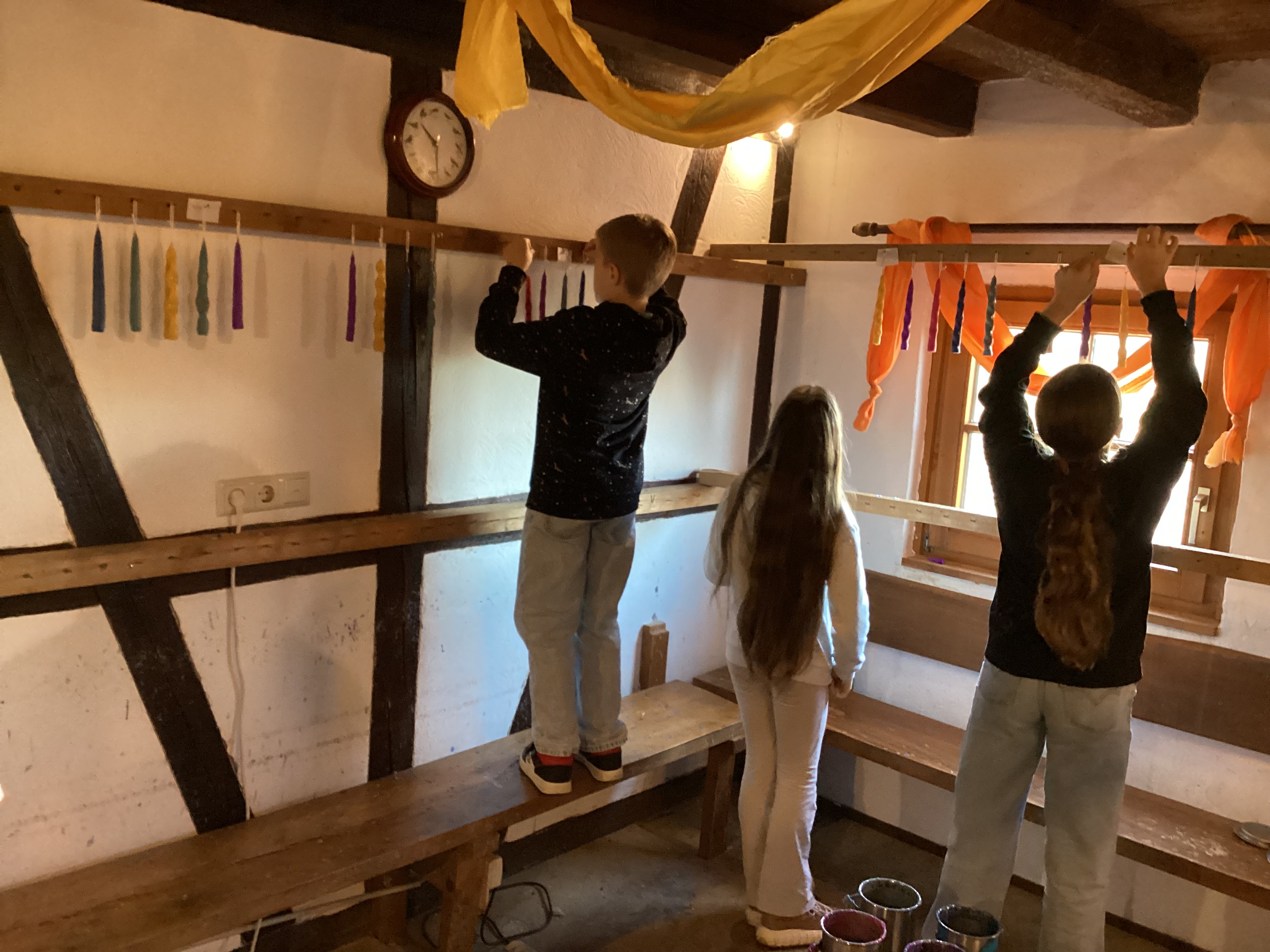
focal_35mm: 31
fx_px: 1137
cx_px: 635
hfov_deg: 58.4
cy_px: 476
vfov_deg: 45.4
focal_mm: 3.3
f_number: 2.4
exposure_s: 1/50
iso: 320
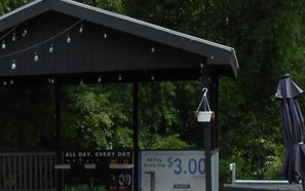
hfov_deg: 20.4
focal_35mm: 95
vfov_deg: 13.5
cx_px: -62
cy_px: 220
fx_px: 790
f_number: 3.5
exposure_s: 1/800
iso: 80
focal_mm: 4.6
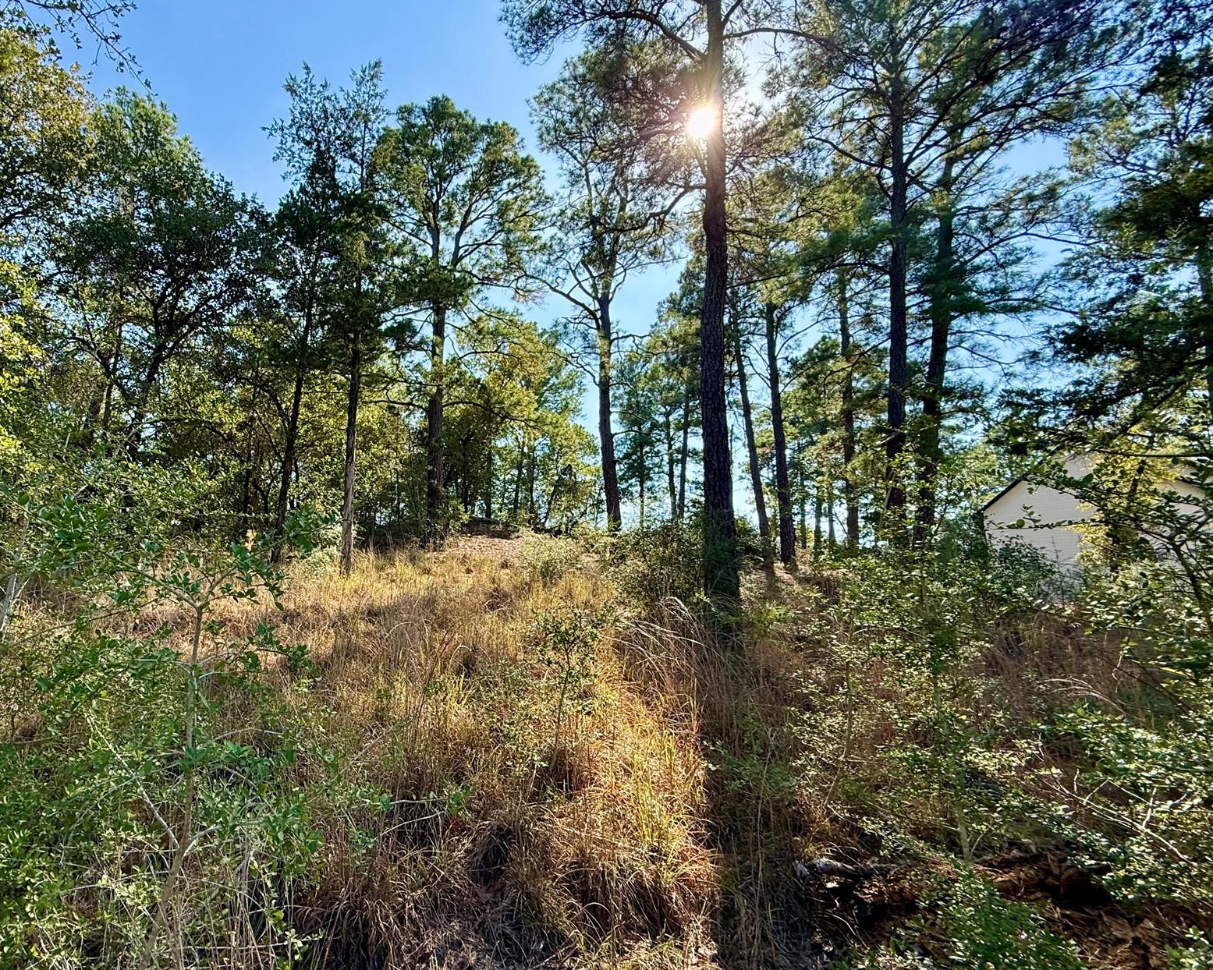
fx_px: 646
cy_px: 493
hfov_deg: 83.9
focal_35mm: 18
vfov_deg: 73.8
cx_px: 423
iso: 64
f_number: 2.2
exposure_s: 1/619
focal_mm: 2.22
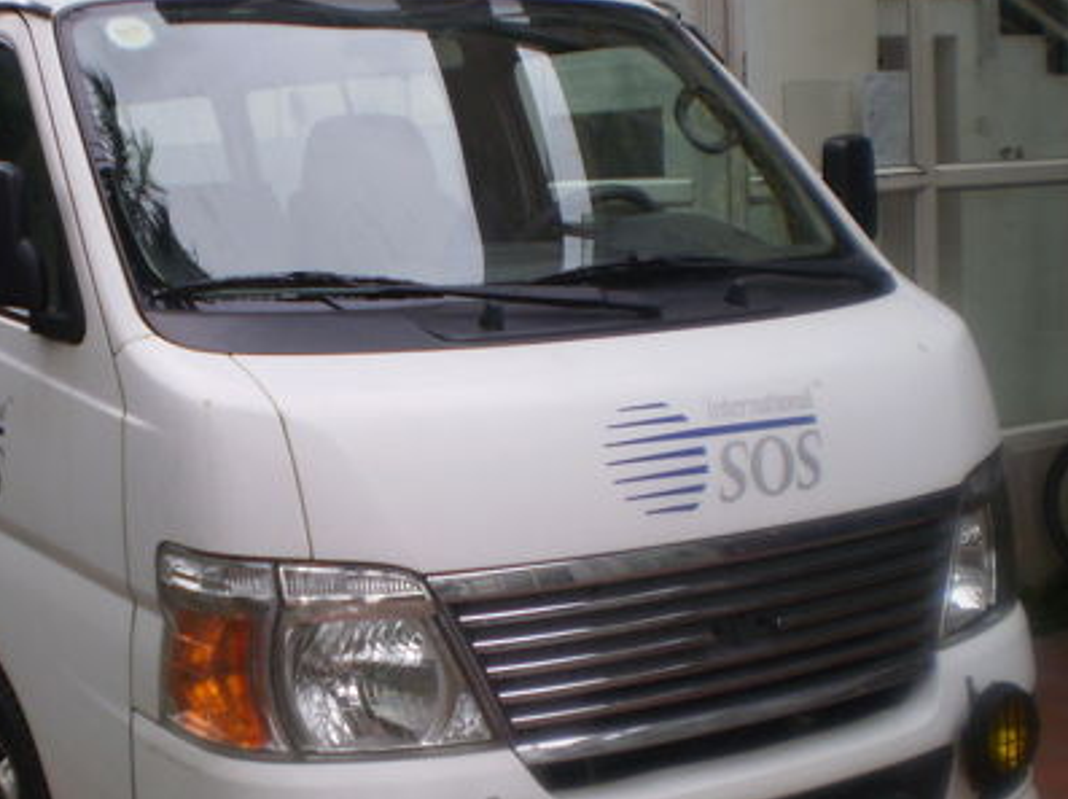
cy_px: 426
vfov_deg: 24.8
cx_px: 285
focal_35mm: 59
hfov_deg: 32.2
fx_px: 1819
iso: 64
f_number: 3.1
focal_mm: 6.3
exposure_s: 1/100
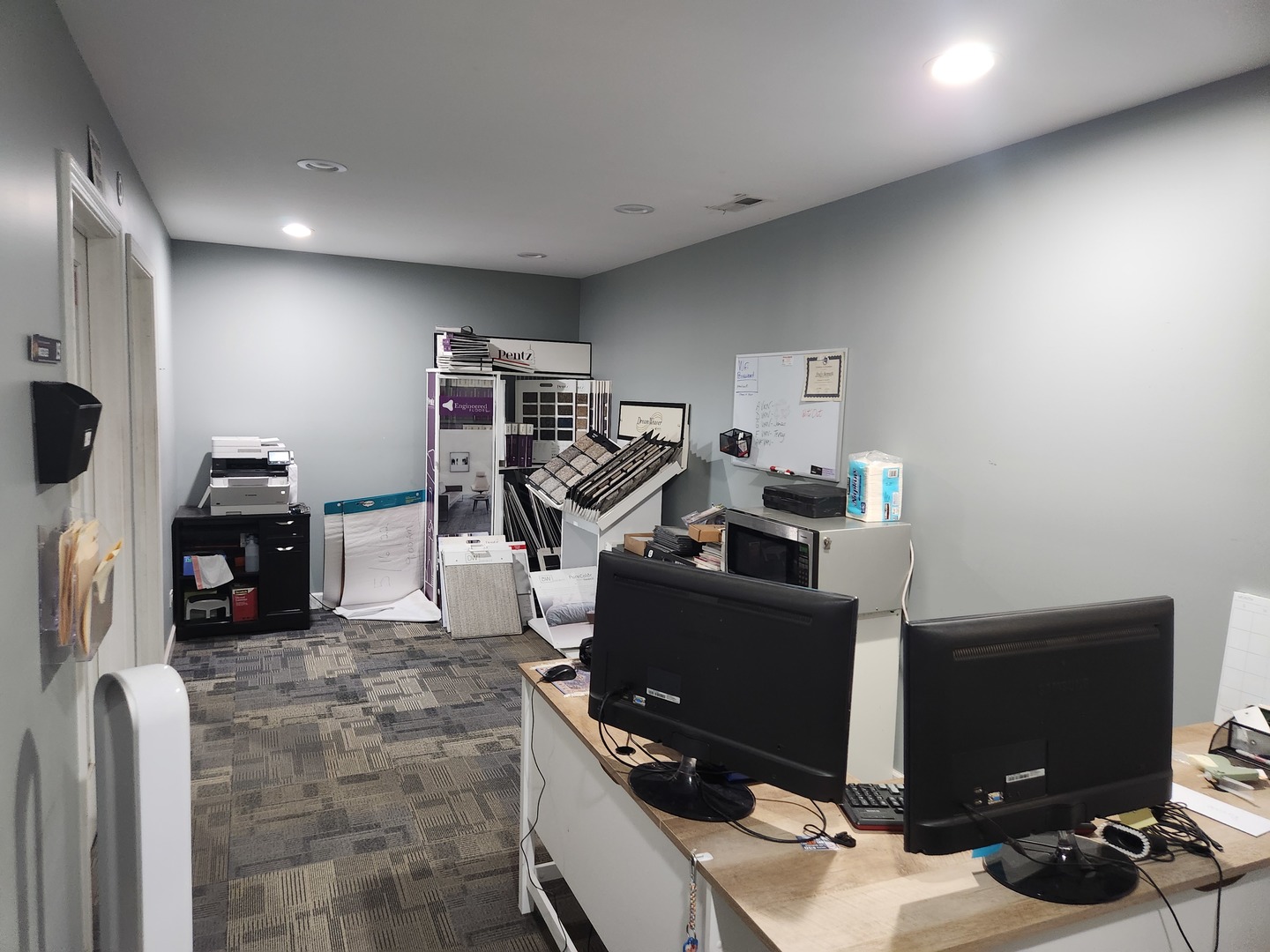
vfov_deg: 58.9
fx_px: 844
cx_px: 635
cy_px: 476
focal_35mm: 23
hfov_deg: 73.9
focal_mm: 5.4
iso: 500
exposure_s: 1/60
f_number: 1.8
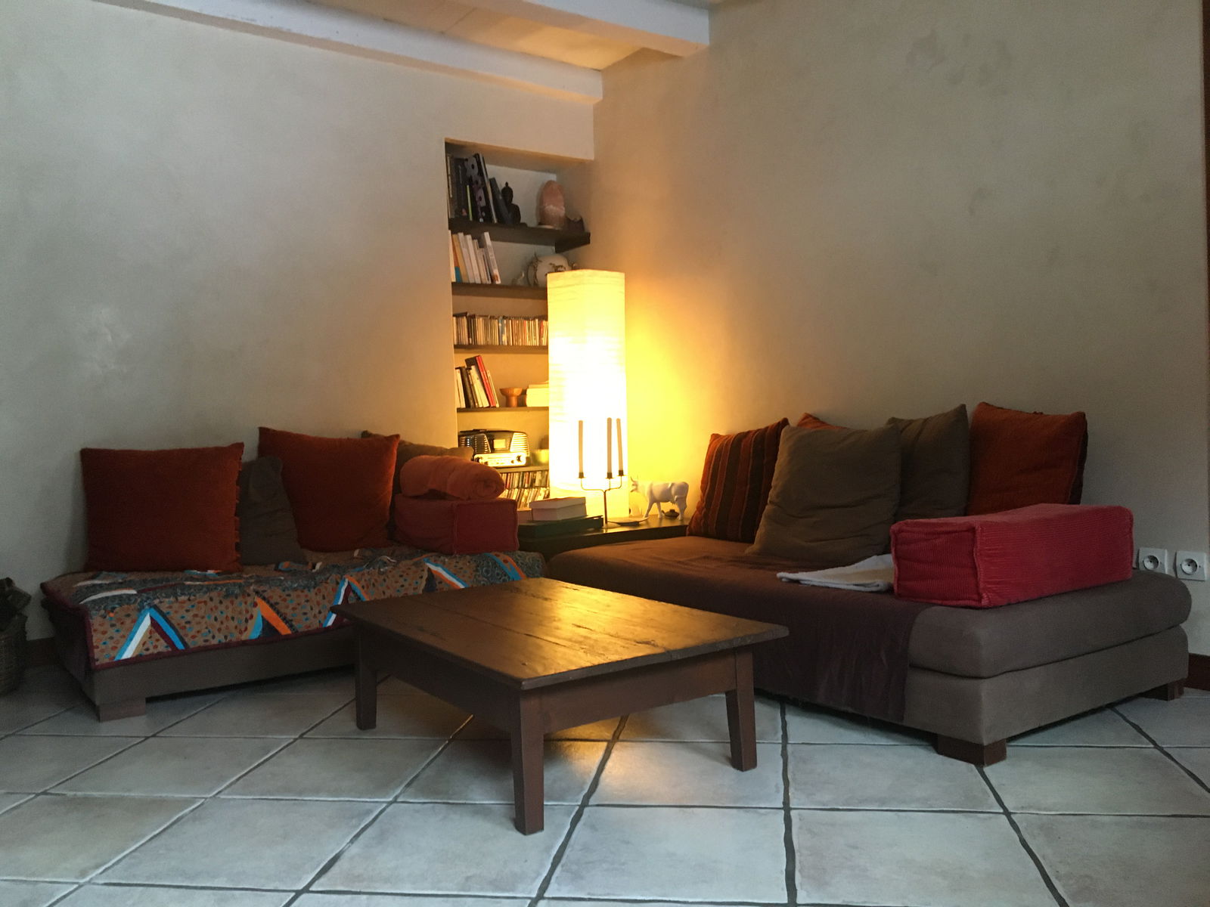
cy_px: 454
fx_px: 1014
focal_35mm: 29
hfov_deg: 61.7
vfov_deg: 48.2
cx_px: 605
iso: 200
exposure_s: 1/25
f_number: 2.2
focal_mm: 4.15
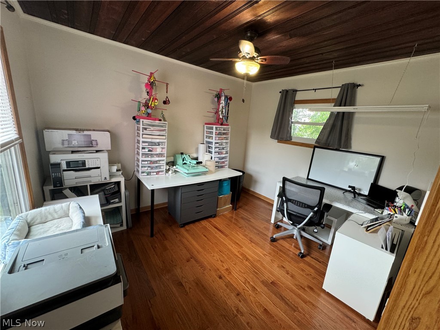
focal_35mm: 14
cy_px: 165
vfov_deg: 85.7
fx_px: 178
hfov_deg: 102.1
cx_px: 220
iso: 250
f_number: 2.2
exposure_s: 1/60
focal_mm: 2.22
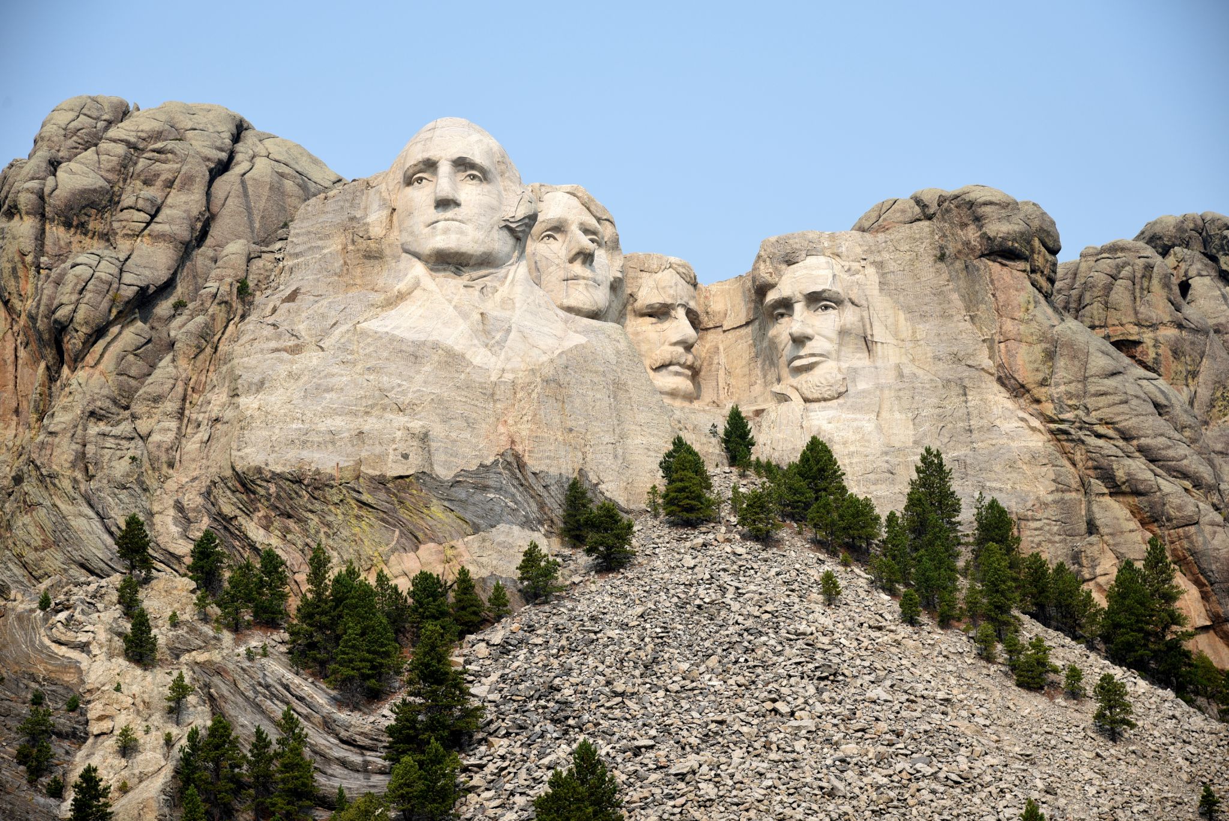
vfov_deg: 15.9
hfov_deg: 23.6
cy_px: 410
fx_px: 2937
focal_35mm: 86
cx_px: 614
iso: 100
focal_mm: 86
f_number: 6.3
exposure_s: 1/320
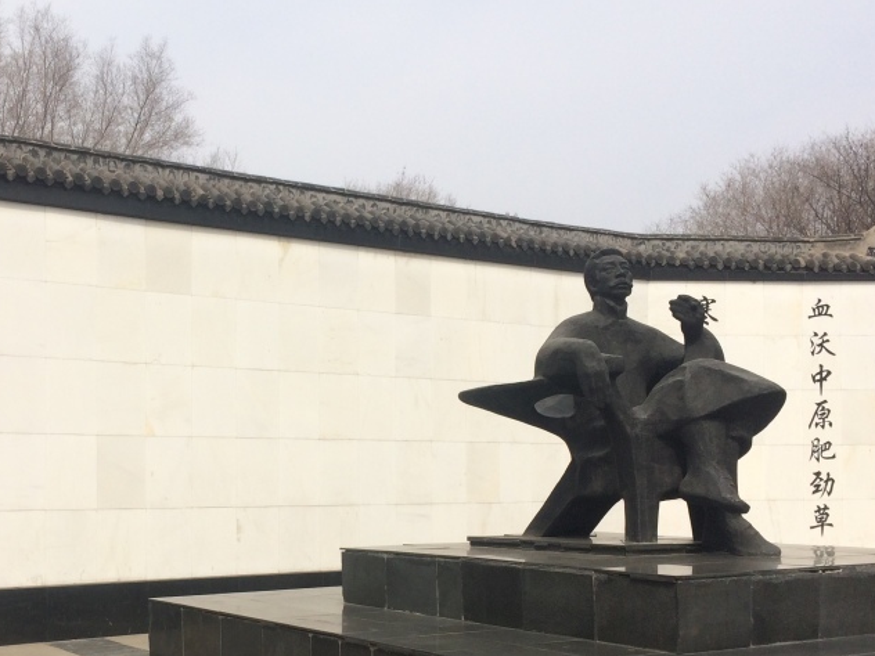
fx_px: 1188
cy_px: 464
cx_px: 295
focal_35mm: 47
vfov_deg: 30.5
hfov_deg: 40.0
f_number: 2.2
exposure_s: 1/2740
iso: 32
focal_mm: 4.15
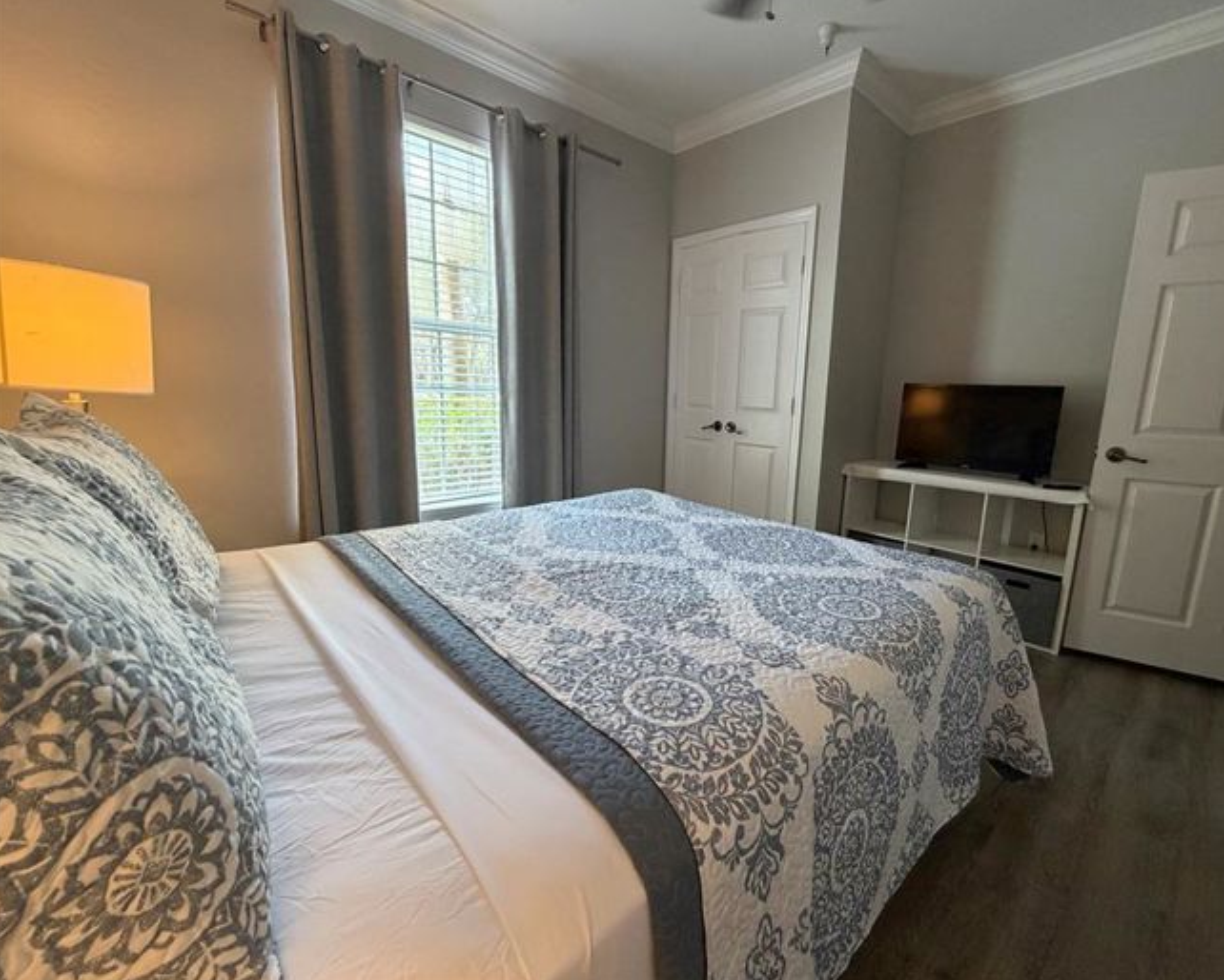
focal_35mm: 15
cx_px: 663
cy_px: 484
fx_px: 544
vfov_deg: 84.1
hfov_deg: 96.6
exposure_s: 1/60
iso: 250
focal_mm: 2.22
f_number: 2.2
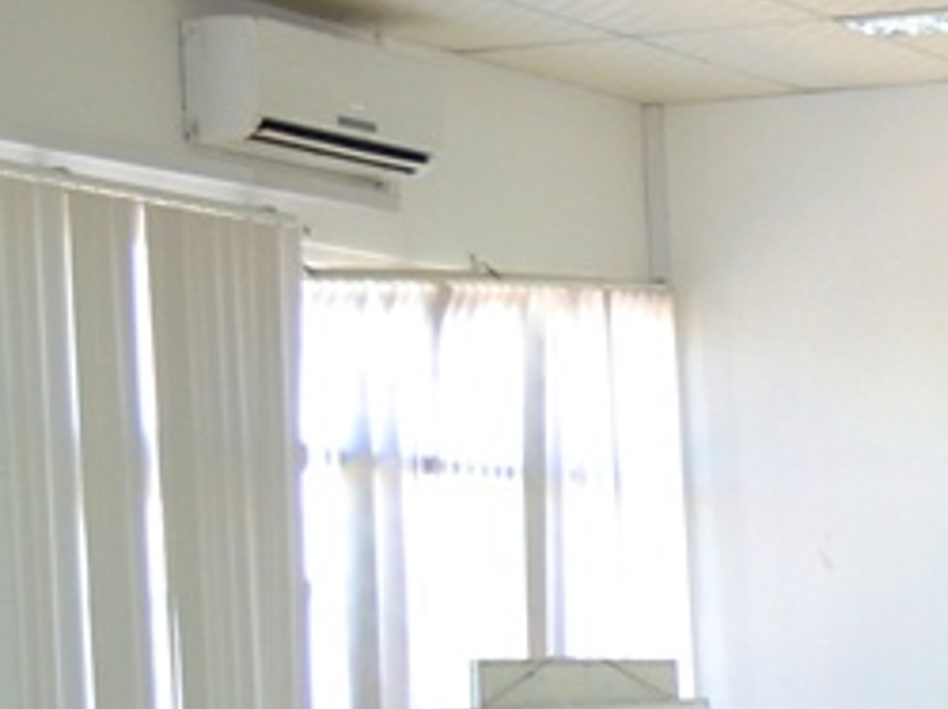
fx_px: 3885
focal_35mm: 142
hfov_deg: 12.6
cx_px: 1744
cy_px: 821
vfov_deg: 10.3
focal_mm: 24
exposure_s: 1/60
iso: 500
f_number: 4
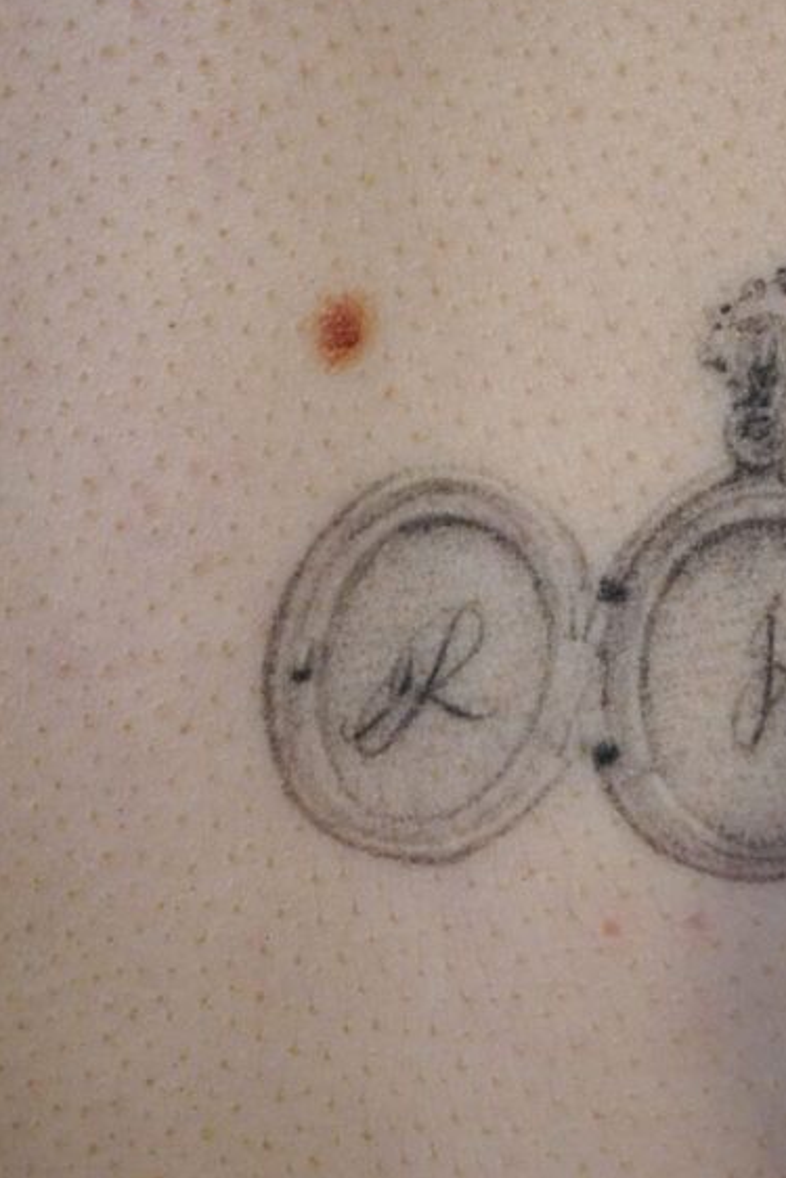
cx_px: 679
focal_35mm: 82
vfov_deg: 24.8
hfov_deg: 16.5
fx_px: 2684
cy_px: 543
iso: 3200
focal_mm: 30
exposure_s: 1/160
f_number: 3.5
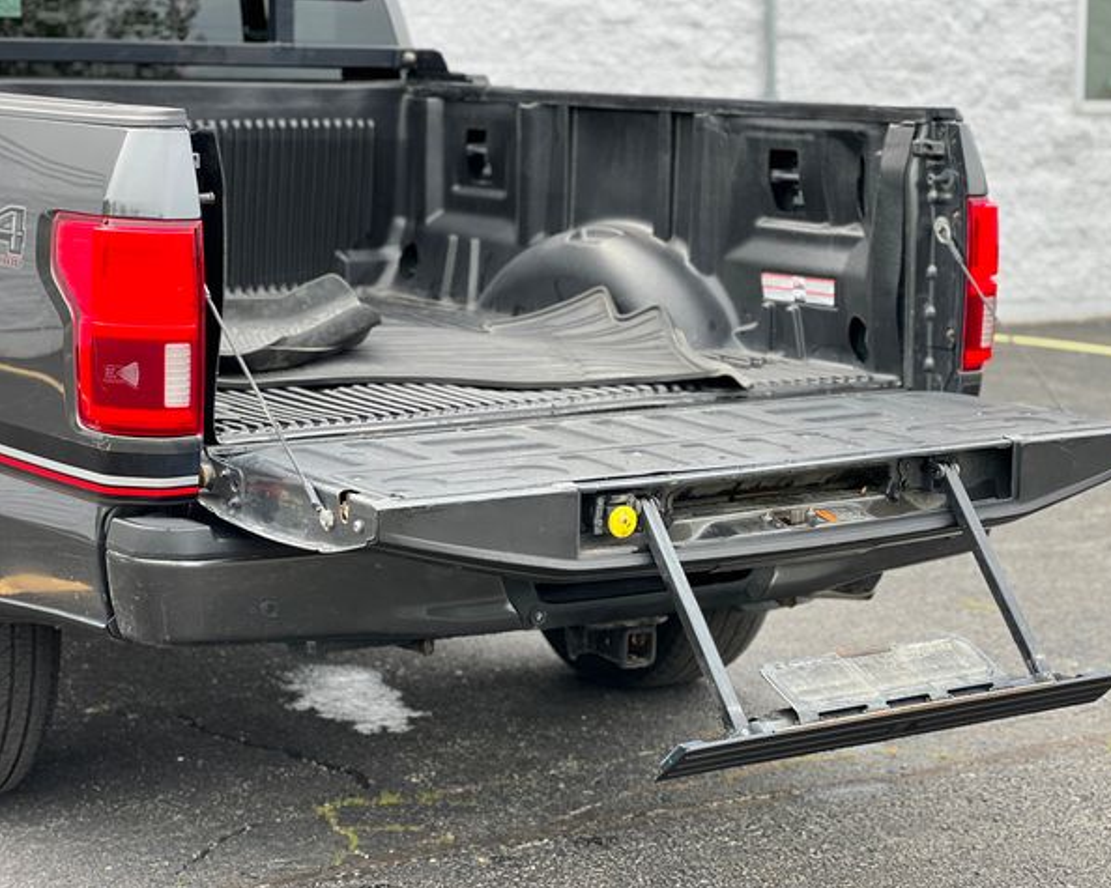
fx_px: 2663
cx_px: 597
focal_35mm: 81
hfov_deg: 23.6
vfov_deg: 18.9
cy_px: 447
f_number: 2.8
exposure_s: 1/121
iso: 32
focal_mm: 9
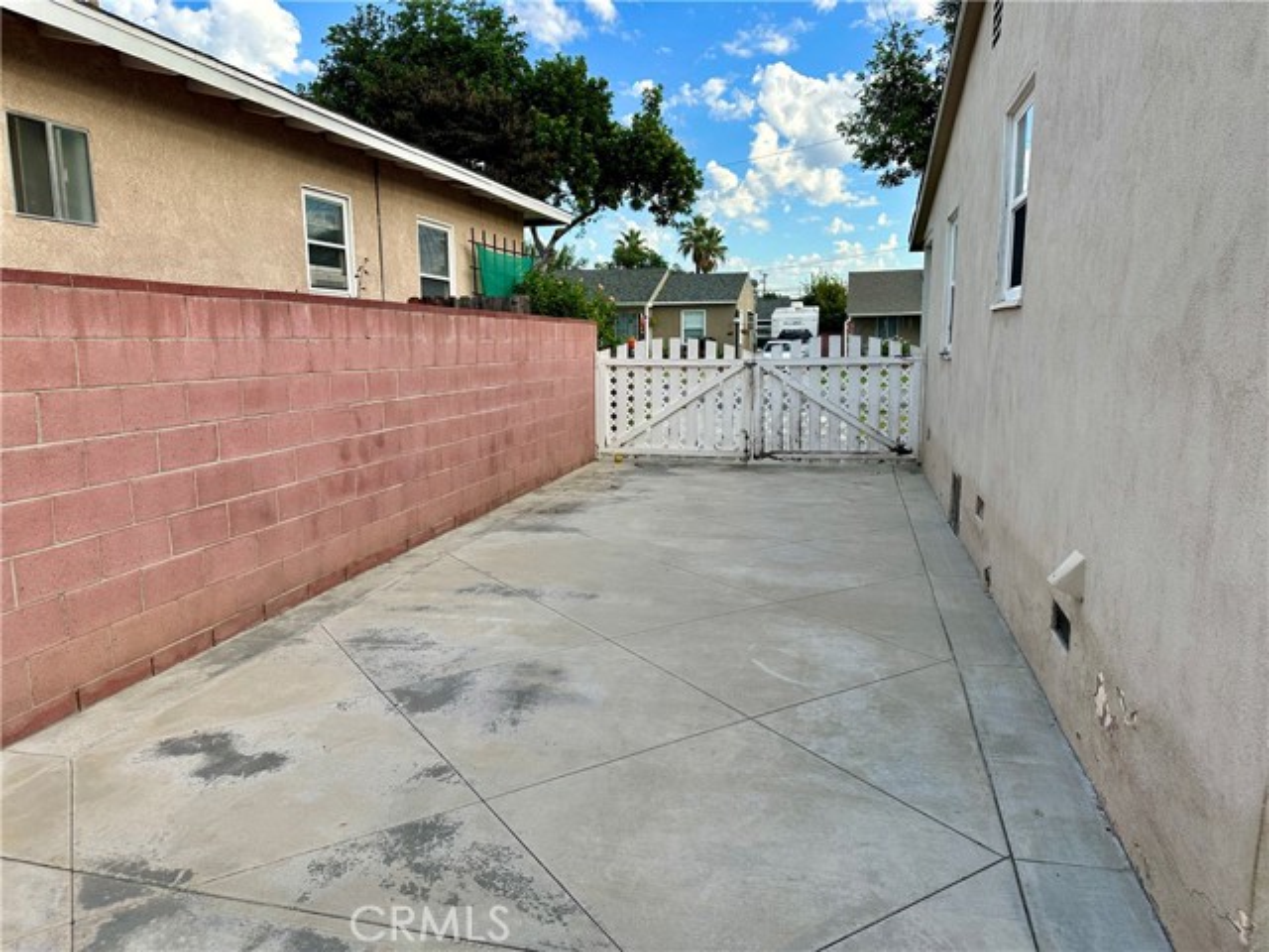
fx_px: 880
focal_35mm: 24
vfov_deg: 56.8
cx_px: 634
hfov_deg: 71.6
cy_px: 476
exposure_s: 1/1144
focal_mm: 6.86
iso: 80
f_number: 1.78
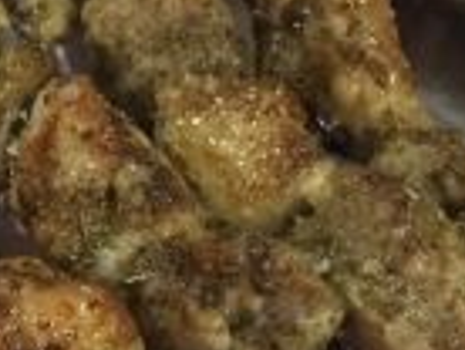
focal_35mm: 147
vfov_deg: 9.8
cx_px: -253
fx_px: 1978
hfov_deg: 12.7
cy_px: 547
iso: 320
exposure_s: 1/17
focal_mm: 4.15
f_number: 2.2
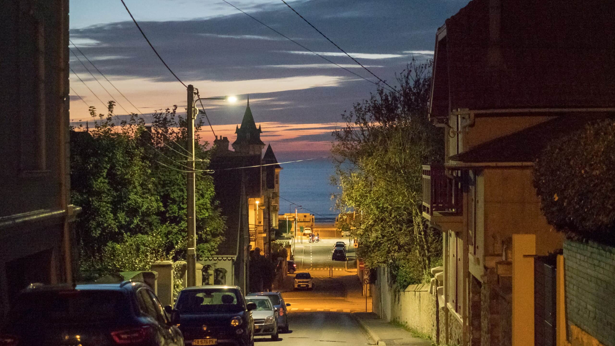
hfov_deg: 25.6
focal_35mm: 83
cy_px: 208
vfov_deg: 14.6
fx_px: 1354
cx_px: 308
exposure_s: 1/60
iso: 4000
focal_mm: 38
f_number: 2.8
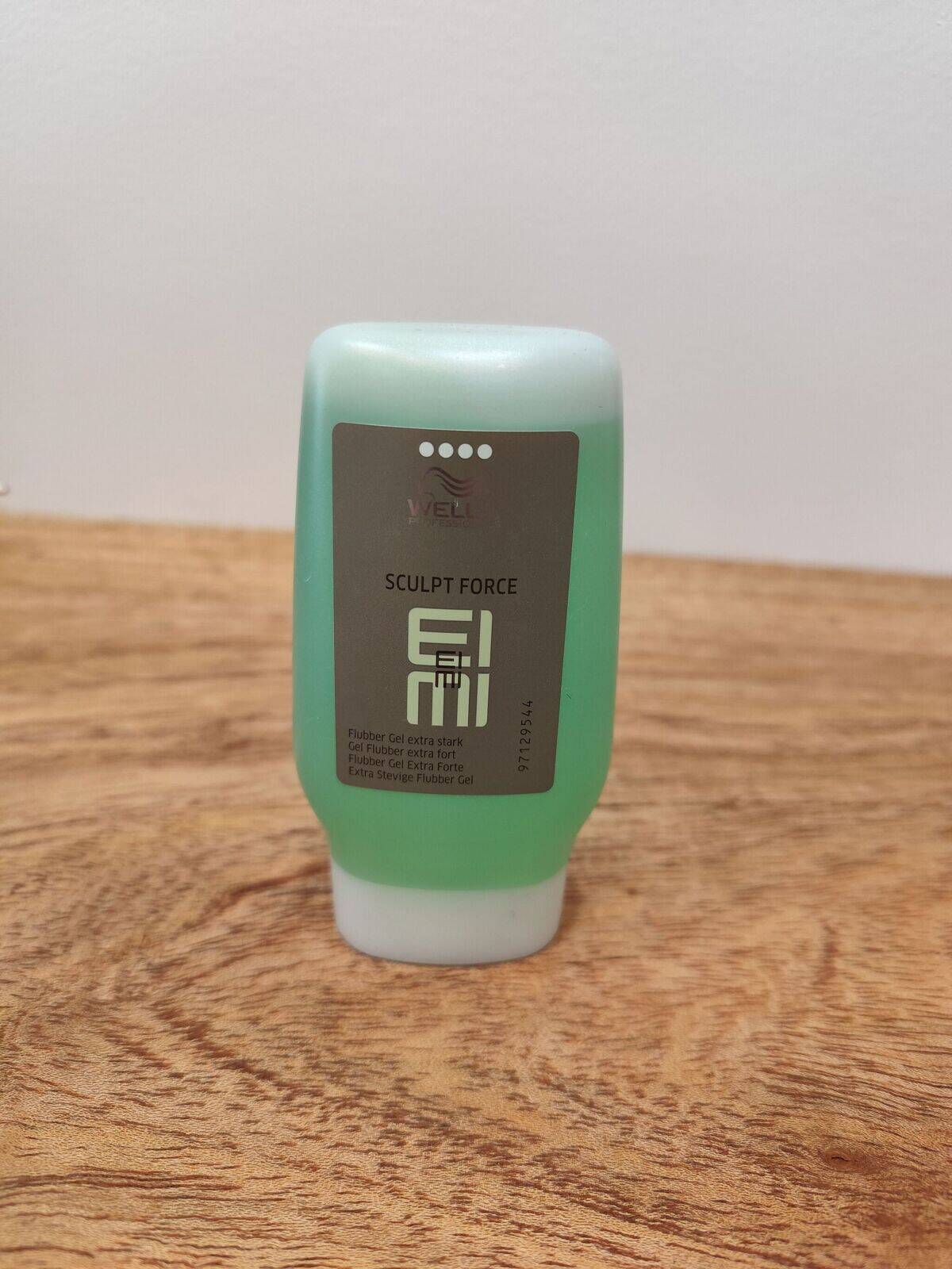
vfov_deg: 73.9
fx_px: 843
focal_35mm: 23
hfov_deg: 58.9
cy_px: 634
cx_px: 476
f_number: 1.65
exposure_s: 1/100
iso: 500
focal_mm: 6.19
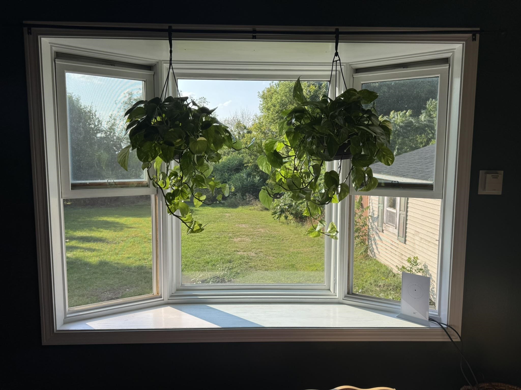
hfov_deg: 71.6
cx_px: 260
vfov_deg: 56.8
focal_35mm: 24
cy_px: 195
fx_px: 361
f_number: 1.78
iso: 80
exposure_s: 1/1151
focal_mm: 6.76
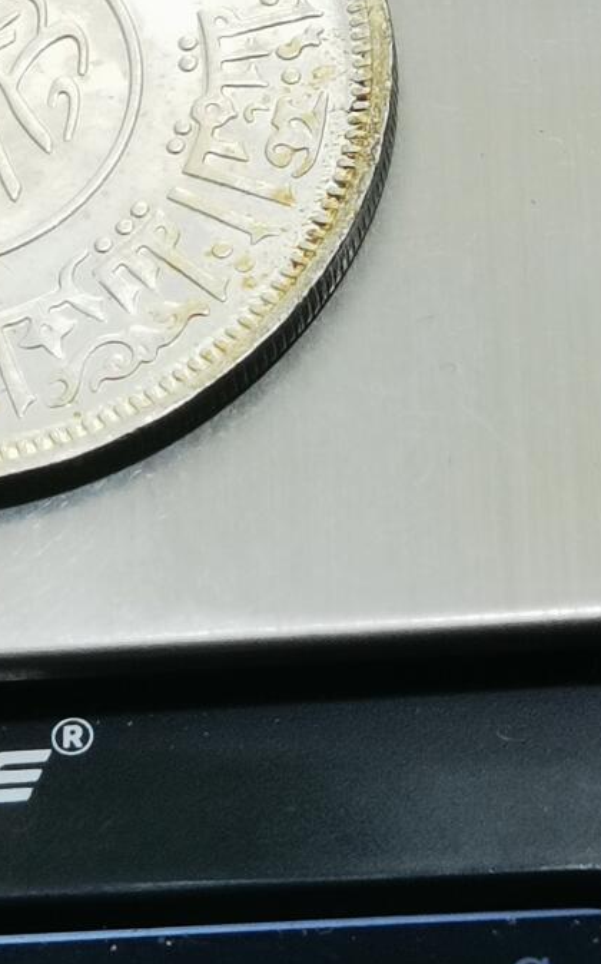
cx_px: -14
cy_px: 205
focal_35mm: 173
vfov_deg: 12.1
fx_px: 4539
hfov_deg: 7.5
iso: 100
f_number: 1.9
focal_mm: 6.67
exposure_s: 1/100
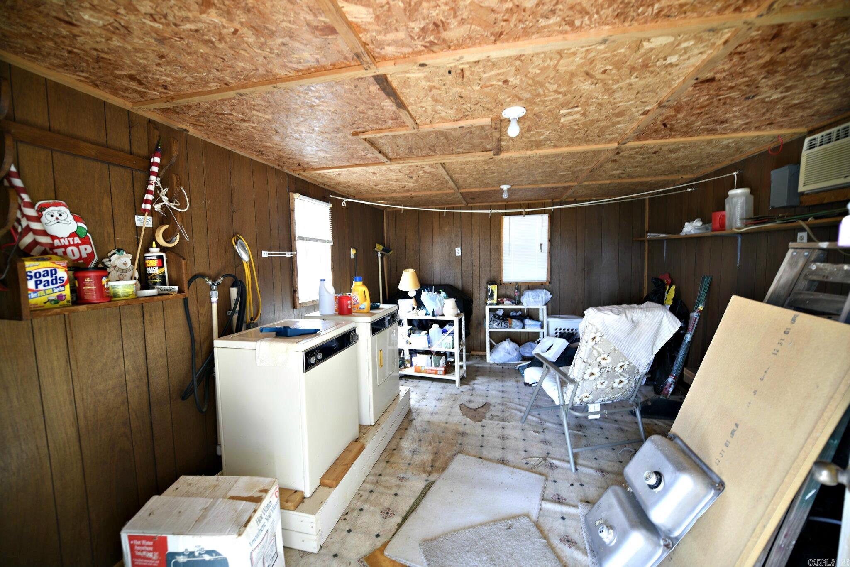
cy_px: 284
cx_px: 425
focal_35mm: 14
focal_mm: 14
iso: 100
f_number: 2.8
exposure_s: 1/15
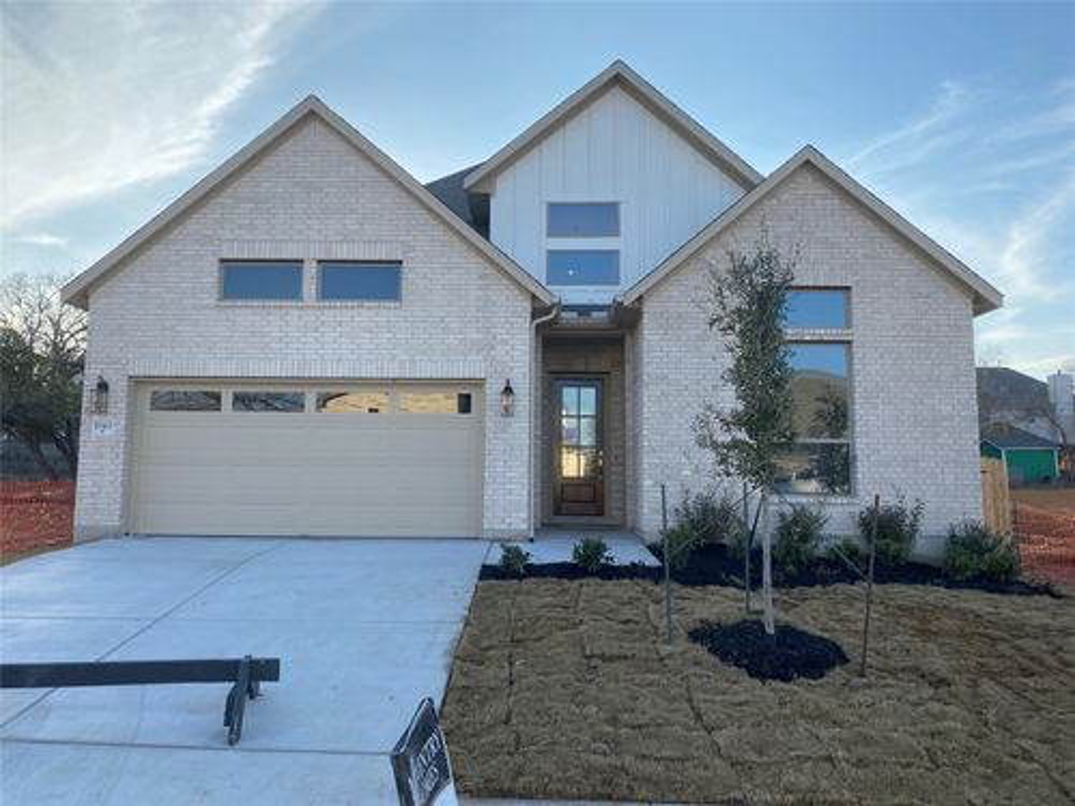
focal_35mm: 26
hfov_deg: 67.3
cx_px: 538
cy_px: 403
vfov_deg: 53.1
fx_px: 807
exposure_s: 1/1287
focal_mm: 4.25
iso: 32
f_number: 1.8
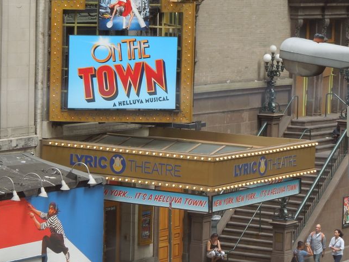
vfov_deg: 8.7
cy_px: 146
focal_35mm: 170
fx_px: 1715
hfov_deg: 11.6
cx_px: 182
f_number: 4.7
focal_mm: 19.1
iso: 110
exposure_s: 1/100
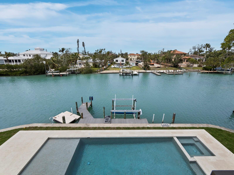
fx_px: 95
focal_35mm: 14
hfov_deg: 102.0
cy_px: 88
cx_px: 117
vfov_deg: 85.7
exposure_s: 1/640
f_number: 11
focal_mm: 7
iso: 400
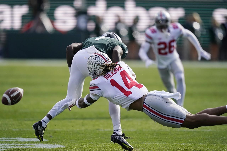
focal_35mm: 560
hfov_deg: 3.7
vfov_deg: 2.5
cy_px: 76
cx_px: 114
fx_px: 3530
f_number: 4
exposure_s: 1/10000
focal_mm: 560
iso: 2500
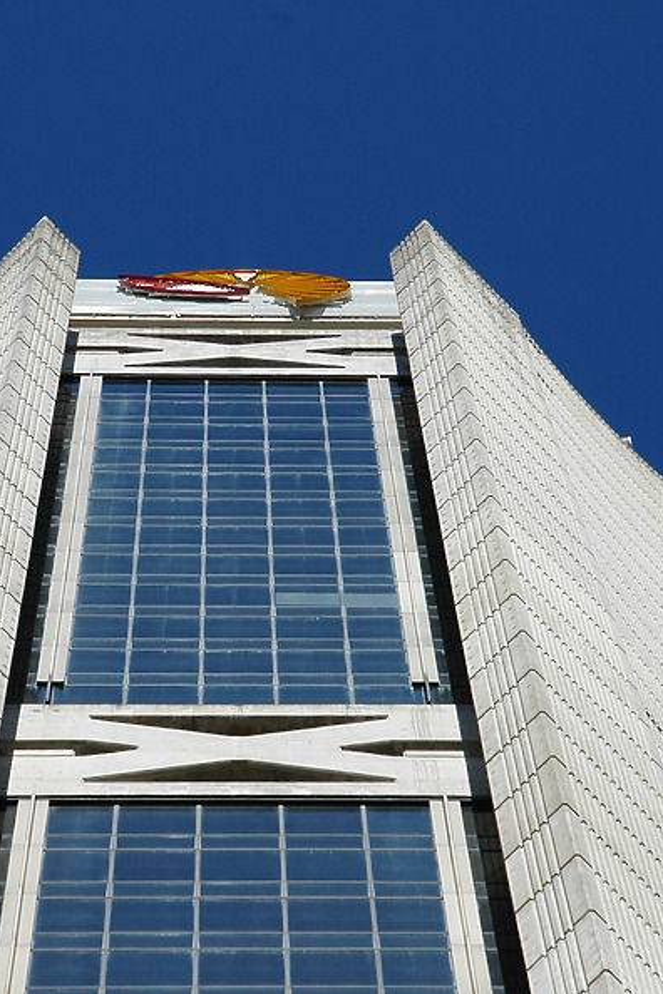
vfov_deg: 9.5
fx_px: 5960
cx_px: 213
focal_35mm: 216
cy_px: 497
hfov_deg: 6.4
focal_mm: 95
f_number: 8
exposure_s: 1/1000
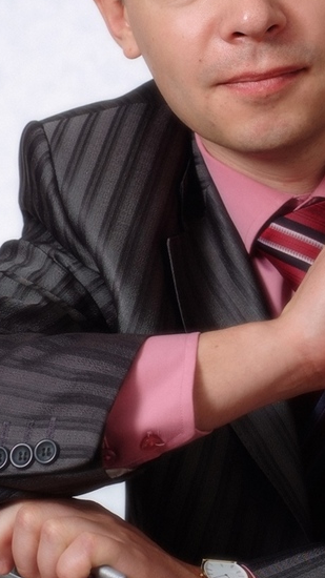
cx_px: 253
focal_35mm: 123
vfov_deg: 17.4
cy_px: 176
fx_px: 1886
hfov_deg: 9.8
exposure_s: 1/200
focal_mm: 50
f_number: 4.5
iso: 100
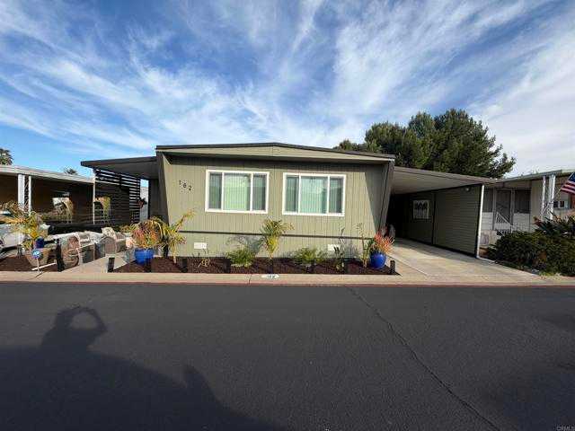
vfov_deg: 85.7
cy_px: 216
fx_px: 233
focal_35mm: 14
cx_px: 288
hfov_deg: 102.1
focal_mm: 2.22
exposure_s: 1/770
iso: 32
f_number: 2.2
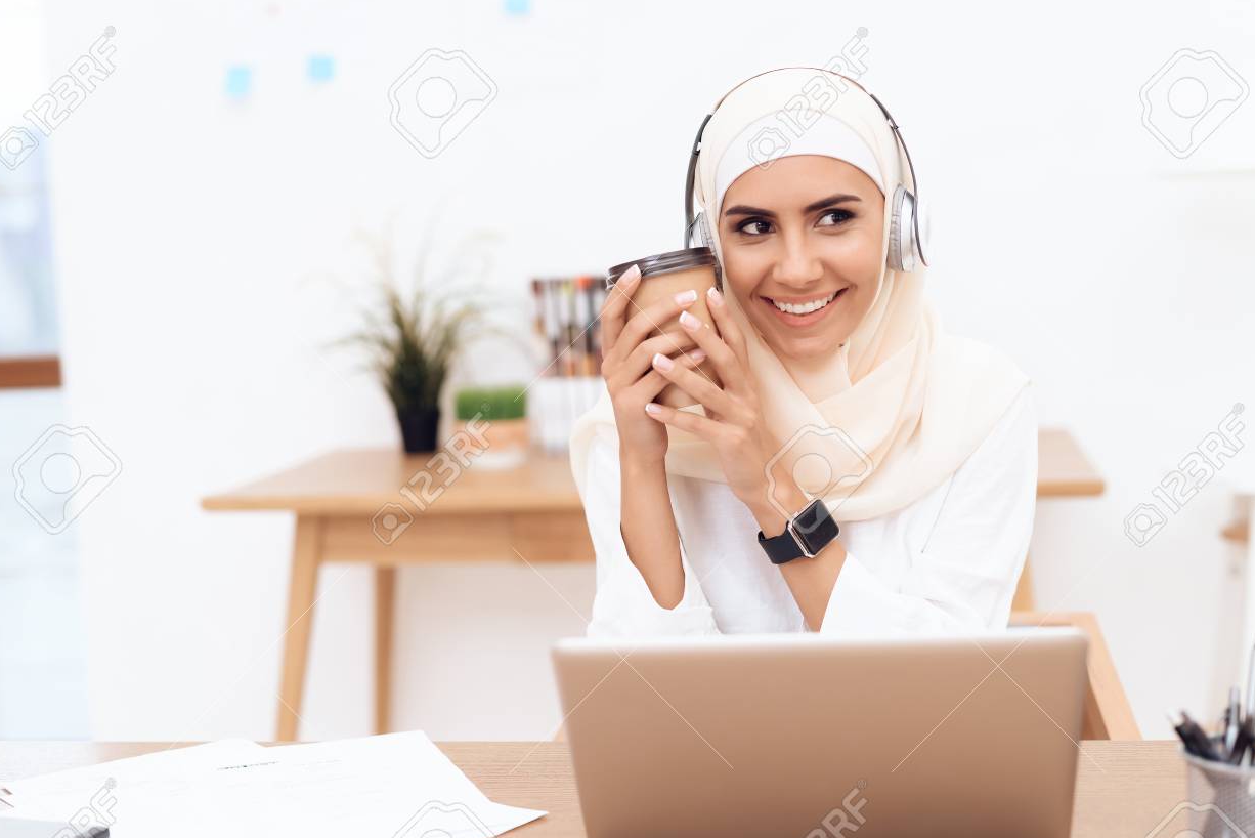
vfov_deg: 25.5
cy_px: 438
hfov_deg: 37.5
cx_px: 622
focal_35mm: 53
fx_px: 1848
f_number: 2.2
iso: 250
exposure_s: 1/160
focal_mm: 50
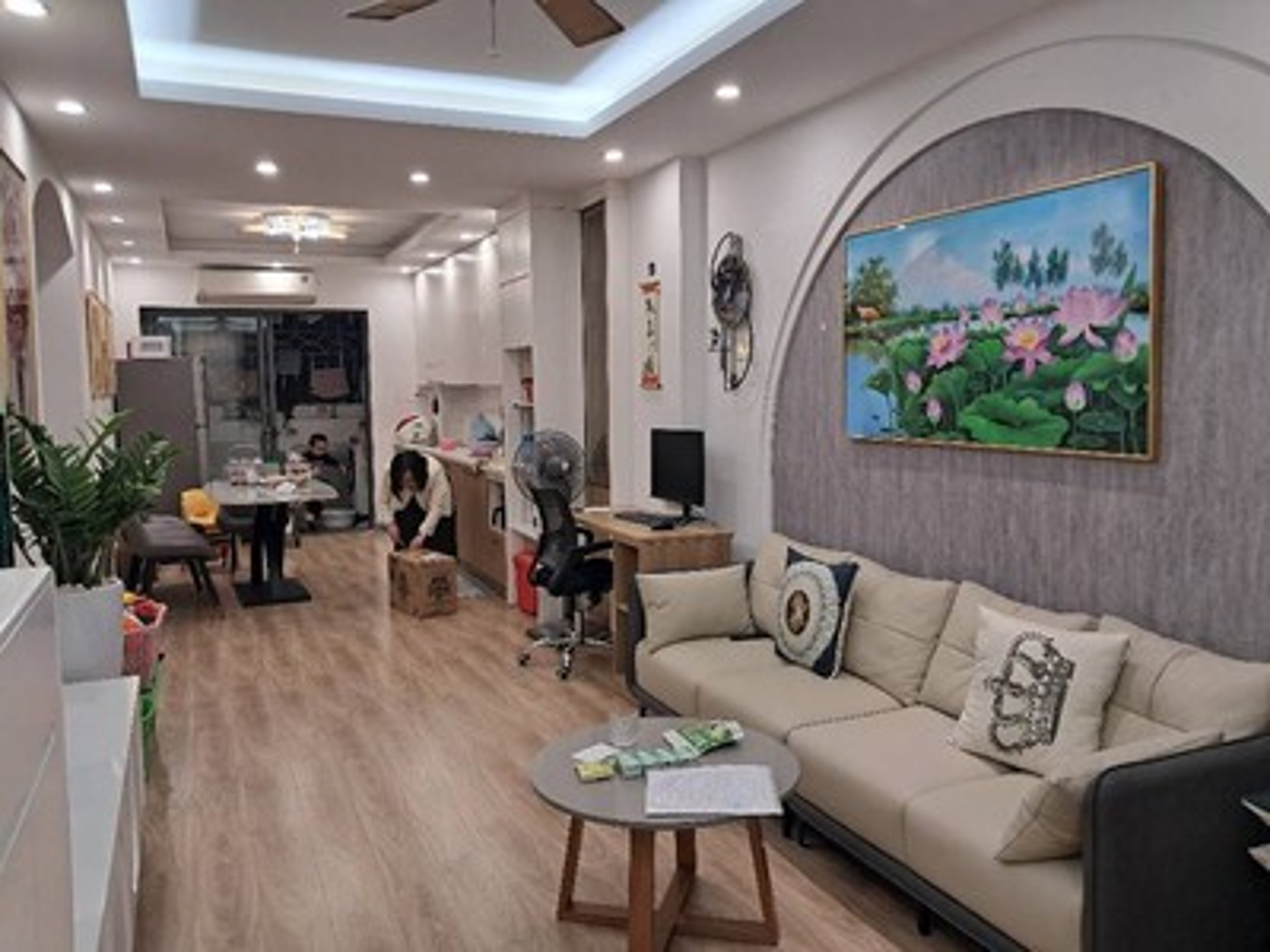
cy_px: 476
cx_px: 635
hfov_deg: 65.3
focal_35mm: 27
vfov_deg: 51.4
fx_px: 991
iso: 80
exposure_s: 1/50
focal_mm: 4
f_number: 1.8
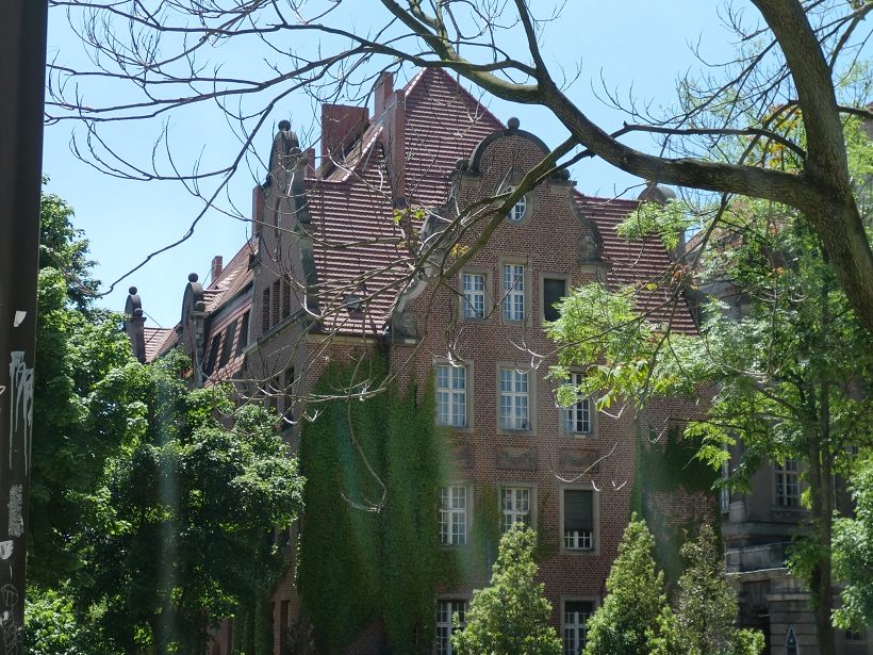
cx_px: 436
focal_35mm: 73
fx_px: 1841
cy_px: 328
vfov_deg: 20.2
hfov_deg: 26.7
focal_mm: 13.1
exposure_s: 1/400
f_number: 4.6
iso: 64
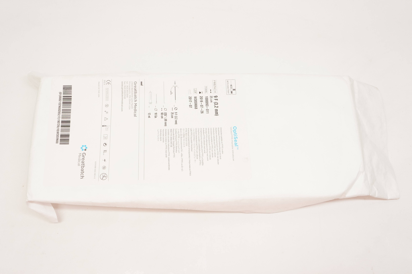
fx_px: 377
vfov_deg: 39.9
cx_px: 206
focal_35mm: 33
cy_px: 137
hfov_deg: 57.3
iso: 800
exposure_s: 1/100
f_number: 7.1
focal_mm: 22
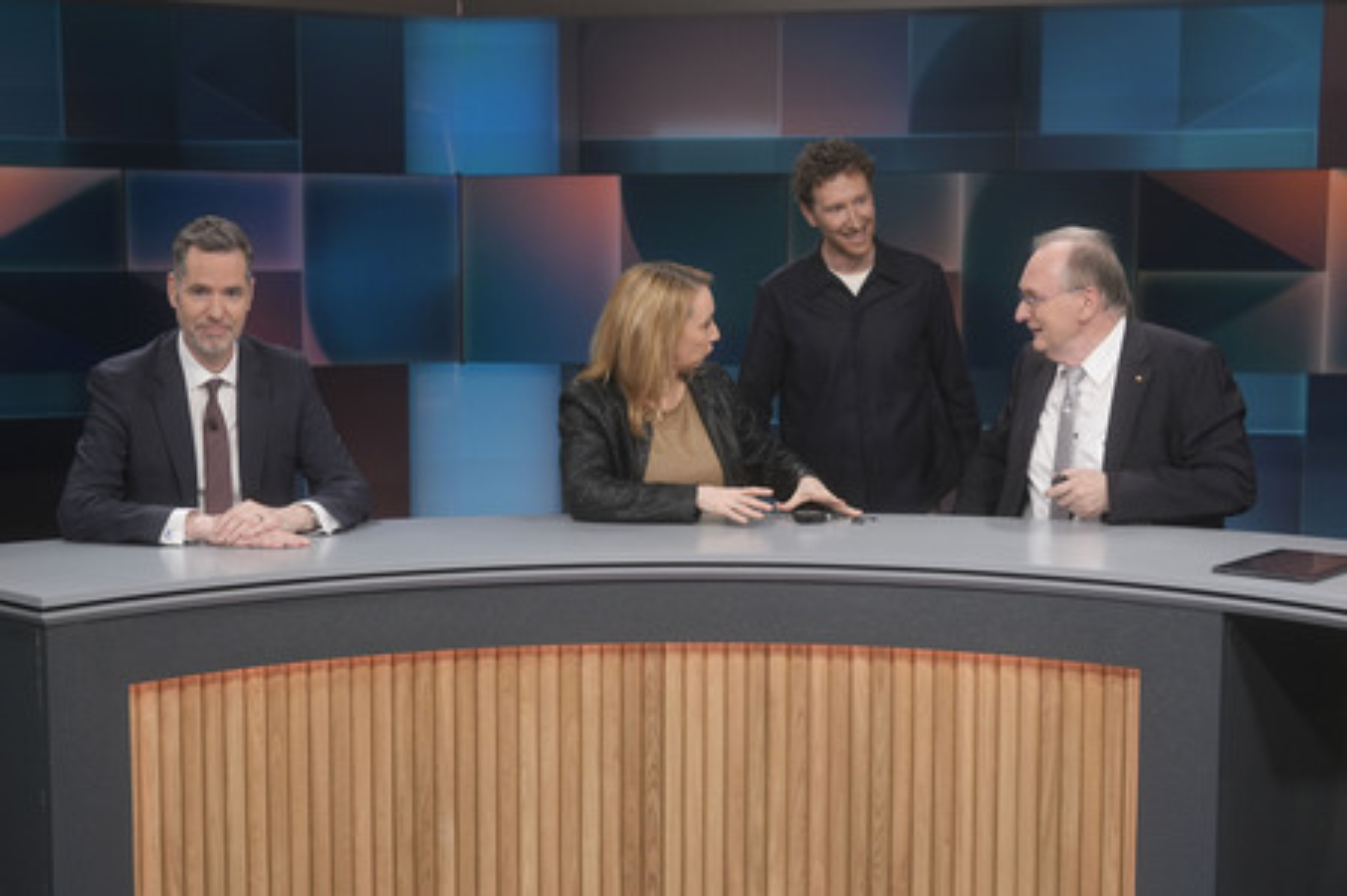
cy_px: 448
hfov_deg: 43.6
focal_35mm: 45
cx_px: 674
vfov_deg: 29.8
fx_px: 1682
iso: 640
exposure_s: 1/250
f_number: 2.2
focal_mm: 30
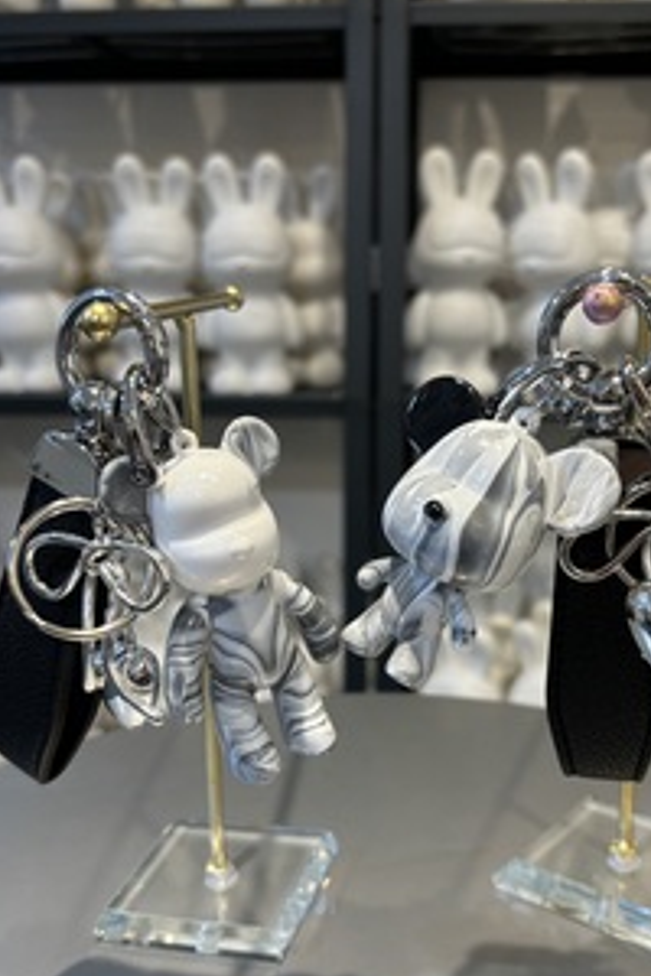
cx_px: 378
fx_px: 976
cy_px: 550
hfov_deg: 36.8
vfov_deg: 53.0
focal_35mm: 36
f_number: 1.6
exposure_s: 1/119
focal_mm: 5.96
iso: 125
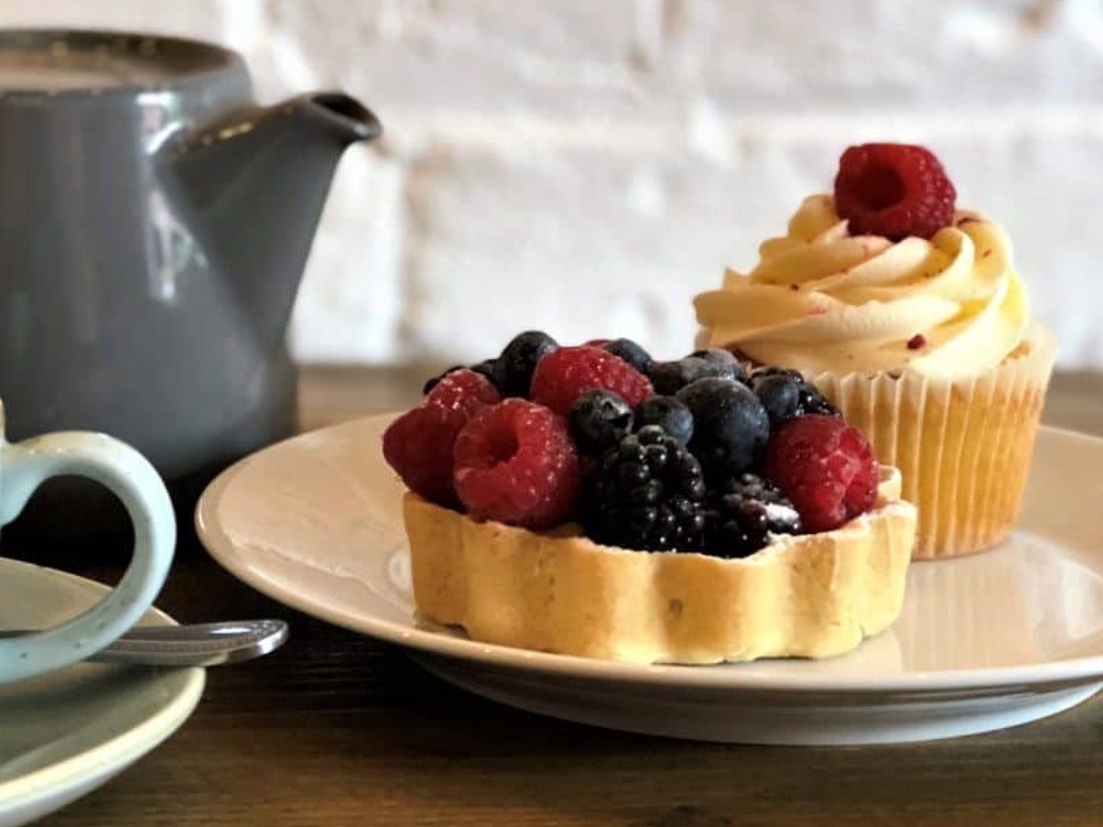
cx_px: 199
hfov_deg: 19.2
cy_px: 169
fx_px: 3219
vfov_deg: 14.6
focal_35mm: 101
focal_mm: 6.6
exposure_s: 1/50
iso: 250
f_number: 2.8
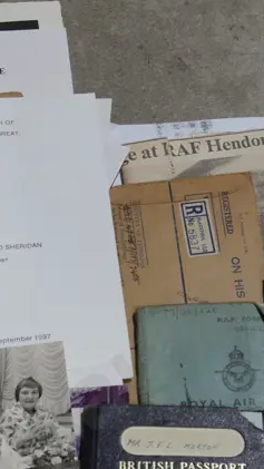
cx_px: 150
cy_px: 359
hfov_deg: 11.4
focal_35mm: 106
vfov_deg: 20.0
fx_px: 1318
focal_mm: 20
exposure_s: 1/60
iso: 200
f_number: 5
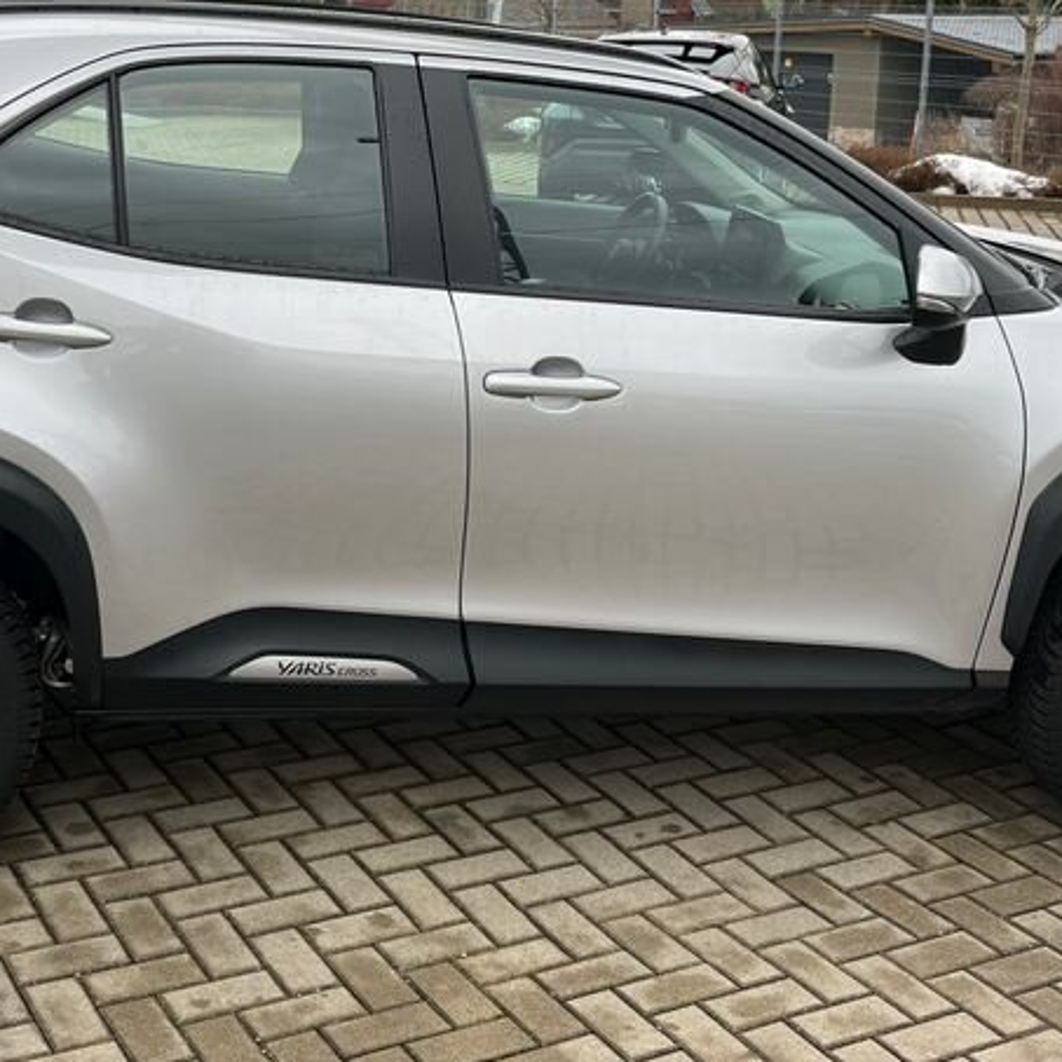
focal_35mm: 52
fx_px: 1805
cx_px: 410
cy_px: 316
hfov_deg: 32.7
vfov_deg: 32.4
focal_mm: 5.1
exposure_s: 1/477
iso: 50
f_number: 1.6
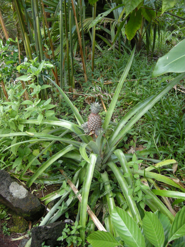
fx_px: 249
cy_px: 124
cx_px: 92
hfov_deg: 40.7
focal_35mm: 35
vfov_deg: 52.6
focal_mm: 7.5
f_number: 2.7
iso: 400
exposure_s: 1/51
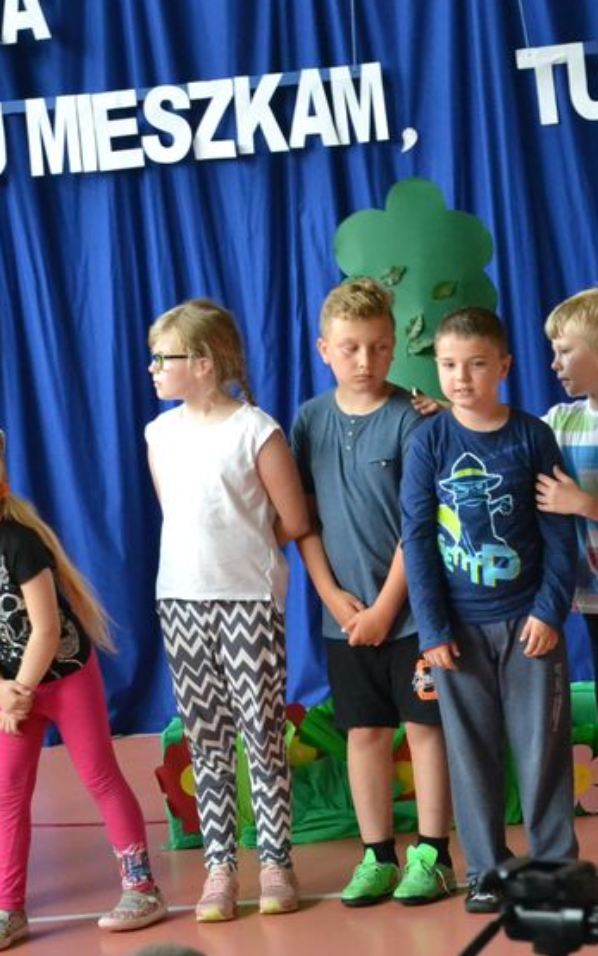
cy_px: 479
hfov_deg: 10.6
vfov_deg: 16.8
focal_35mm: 124
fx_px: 3233
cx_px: 345
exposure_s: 1/250
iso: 3200
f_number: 5
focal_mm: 50
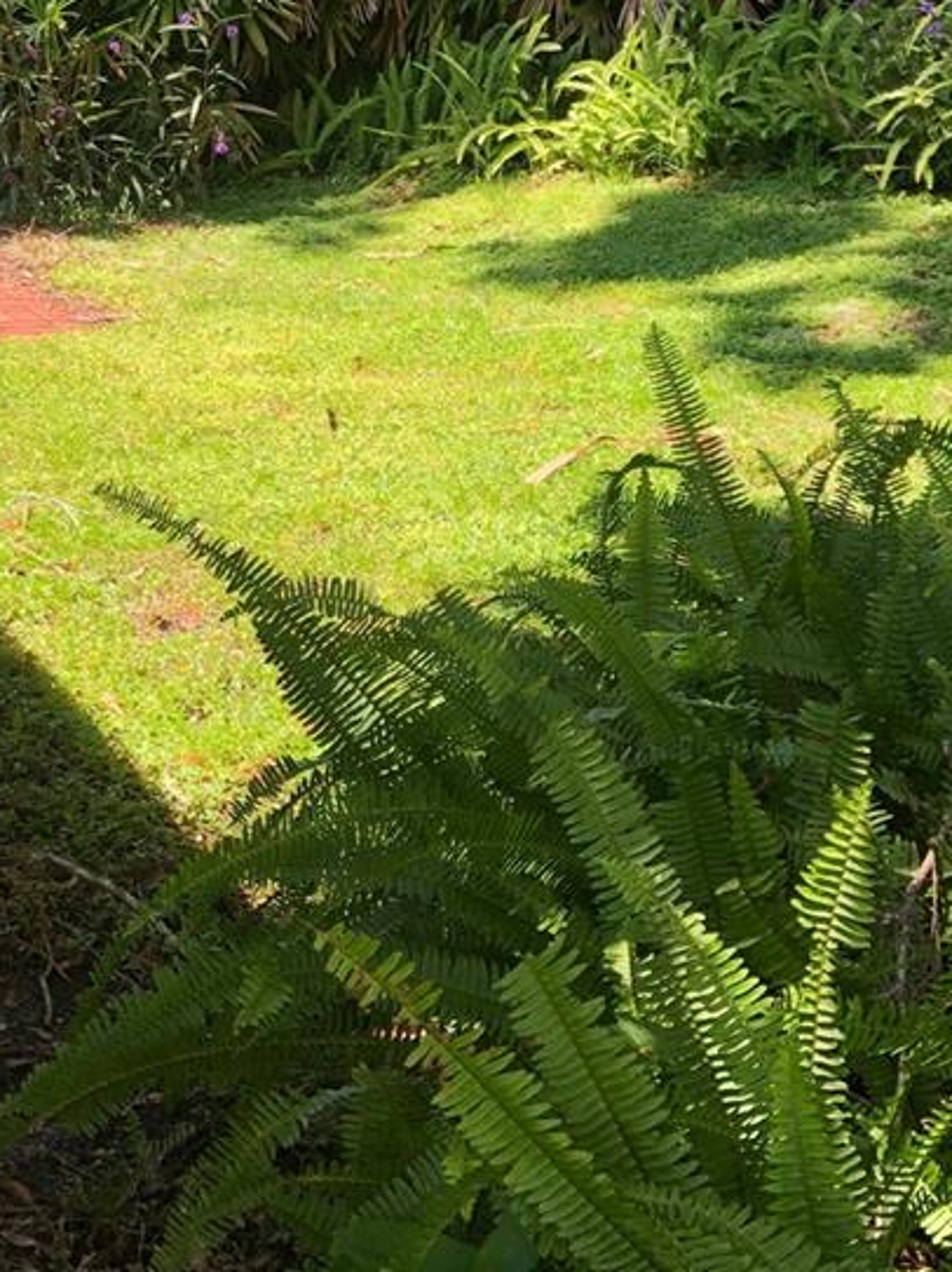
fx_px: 2275
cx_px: 94
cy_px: 314
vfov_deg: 30.7
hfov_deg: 23.0
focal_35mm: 62
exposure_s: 1/267
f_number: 1.8
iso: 20
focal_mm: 3.99
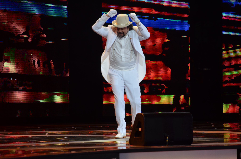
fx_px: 1753
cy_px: 80
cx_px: 120
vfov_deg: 5.2
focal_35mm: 262
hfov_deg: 7.9
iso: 800
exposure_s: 1/160
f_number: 5.3
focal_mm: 175
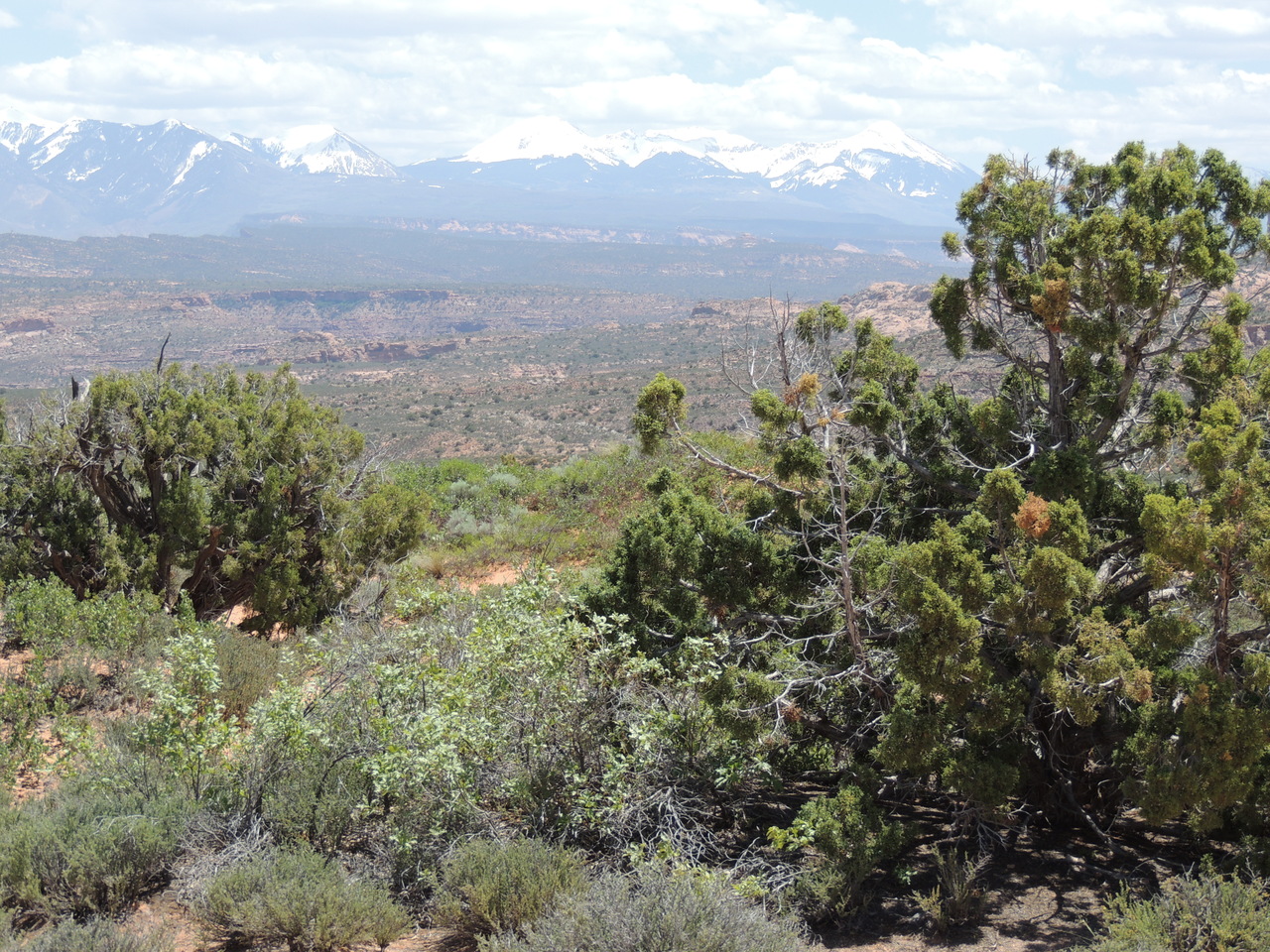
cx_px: 635
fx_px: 3852
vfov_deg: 14.1
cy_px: 476
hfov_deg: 18.7
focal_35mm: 105
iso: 100
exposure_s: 1/500
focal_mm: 18.7
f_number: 4.2
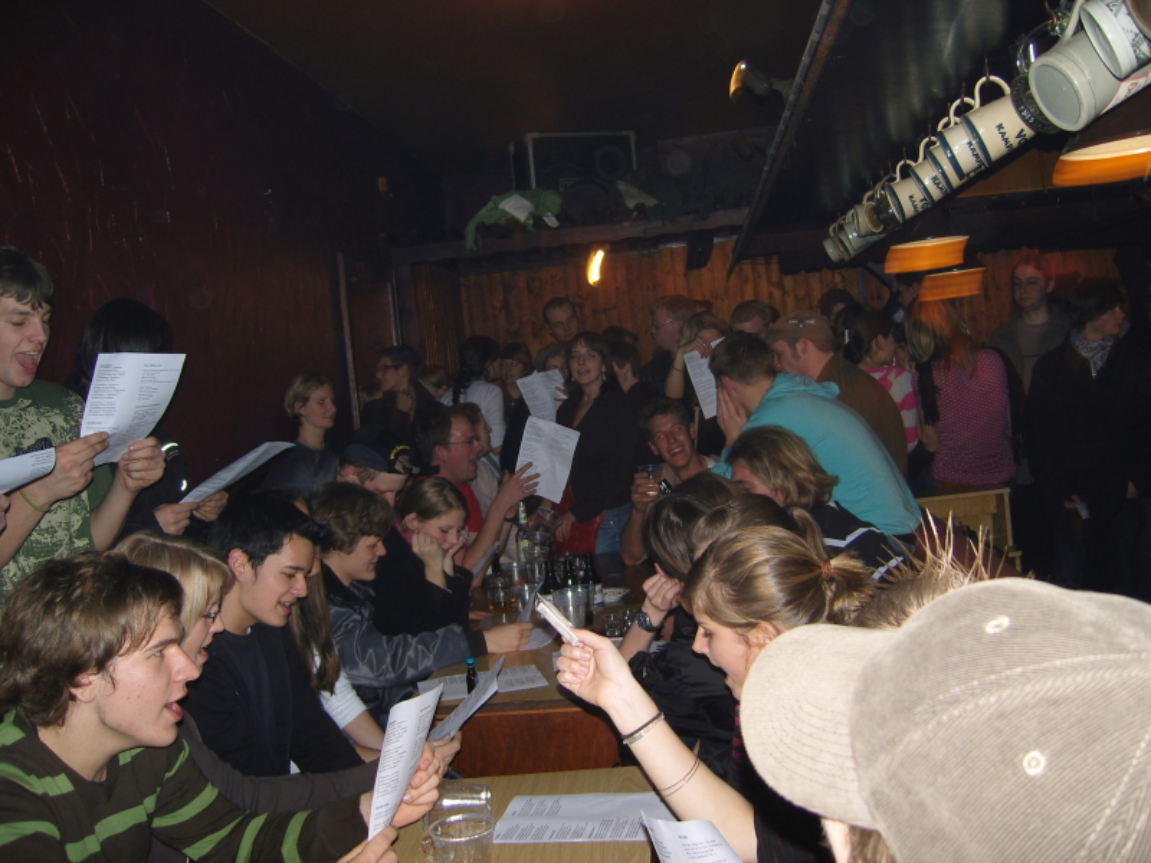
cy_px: 432
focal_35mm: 34
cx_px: 576
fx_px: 1131
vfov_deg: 41.8
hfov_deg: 54.0
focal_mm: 7.3
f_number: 2.8
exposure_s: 1/30
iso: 100
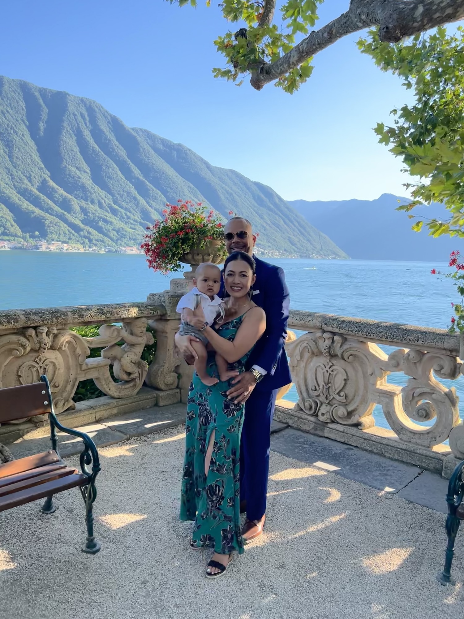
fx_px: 465
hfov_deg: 53.1
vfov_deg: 67.3
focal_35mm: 26
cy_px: 310
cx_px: 232
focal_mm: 5.7
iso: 50
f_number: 1.5
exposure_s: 1/1124
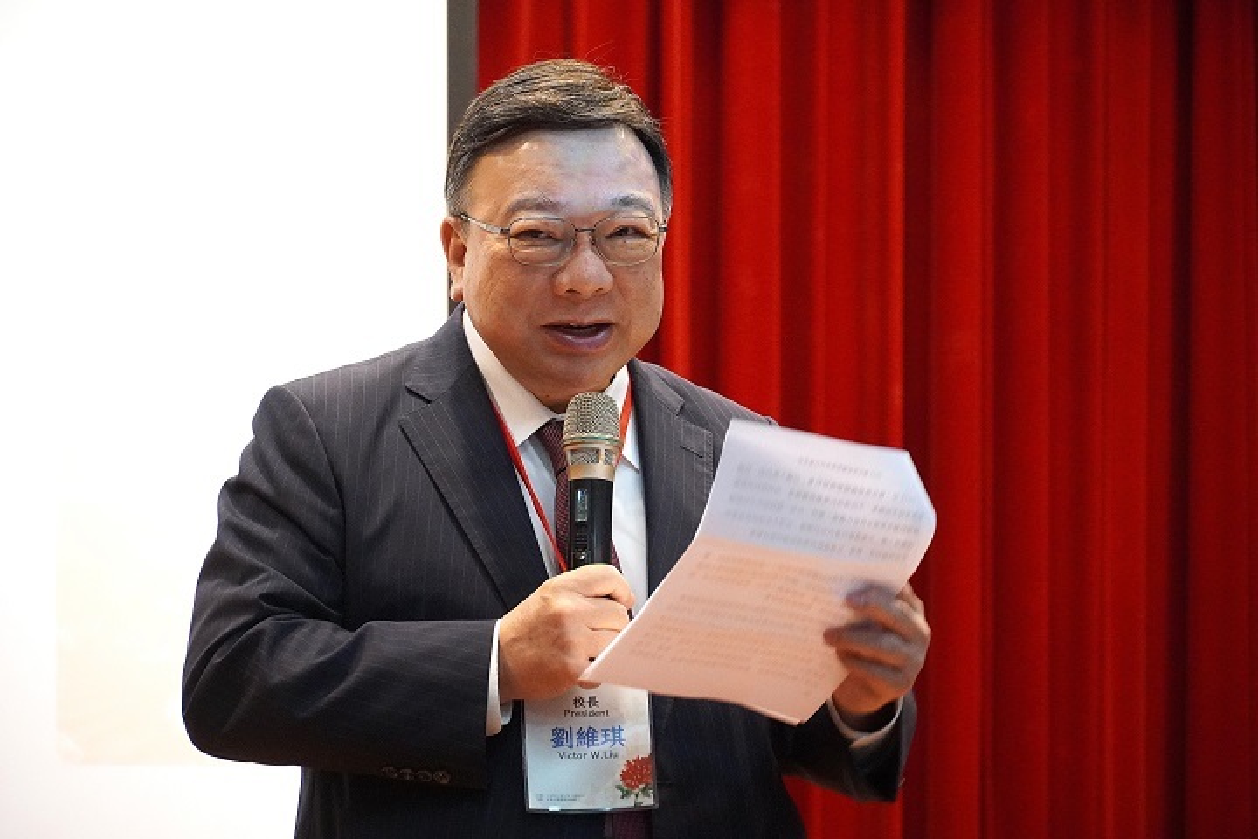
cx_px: 629
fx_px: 6027
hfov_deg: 11.9
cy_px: 420
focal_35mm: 172
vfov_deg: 8.0
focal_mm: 115
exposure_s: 1/200
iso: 6400
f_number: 5.6
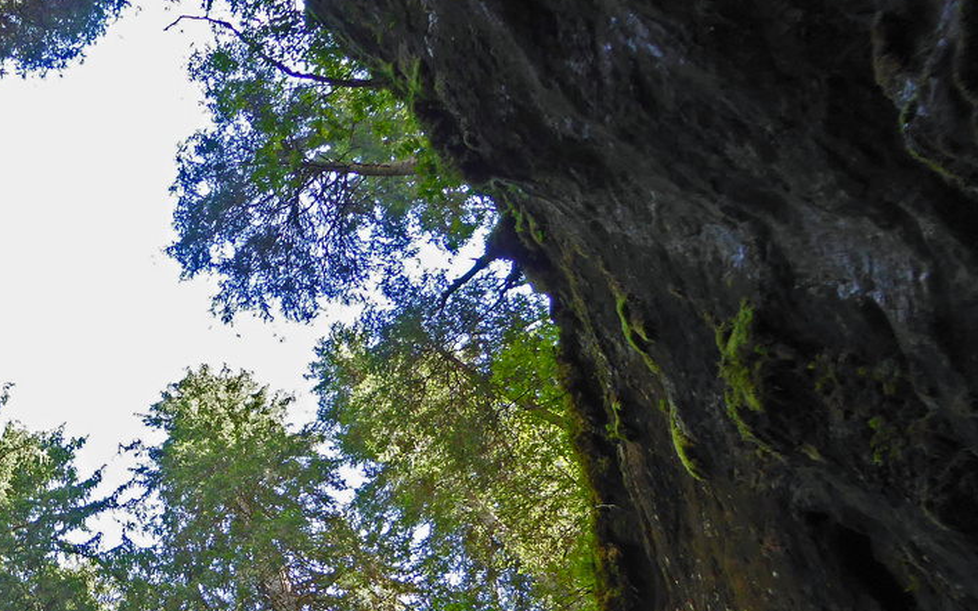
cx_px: 29
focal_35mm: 54
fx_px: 1439
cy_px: 615
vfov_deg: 23.0
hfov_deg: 34.6
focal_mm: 4.3
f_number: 3.3
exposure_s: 1/60
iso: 100
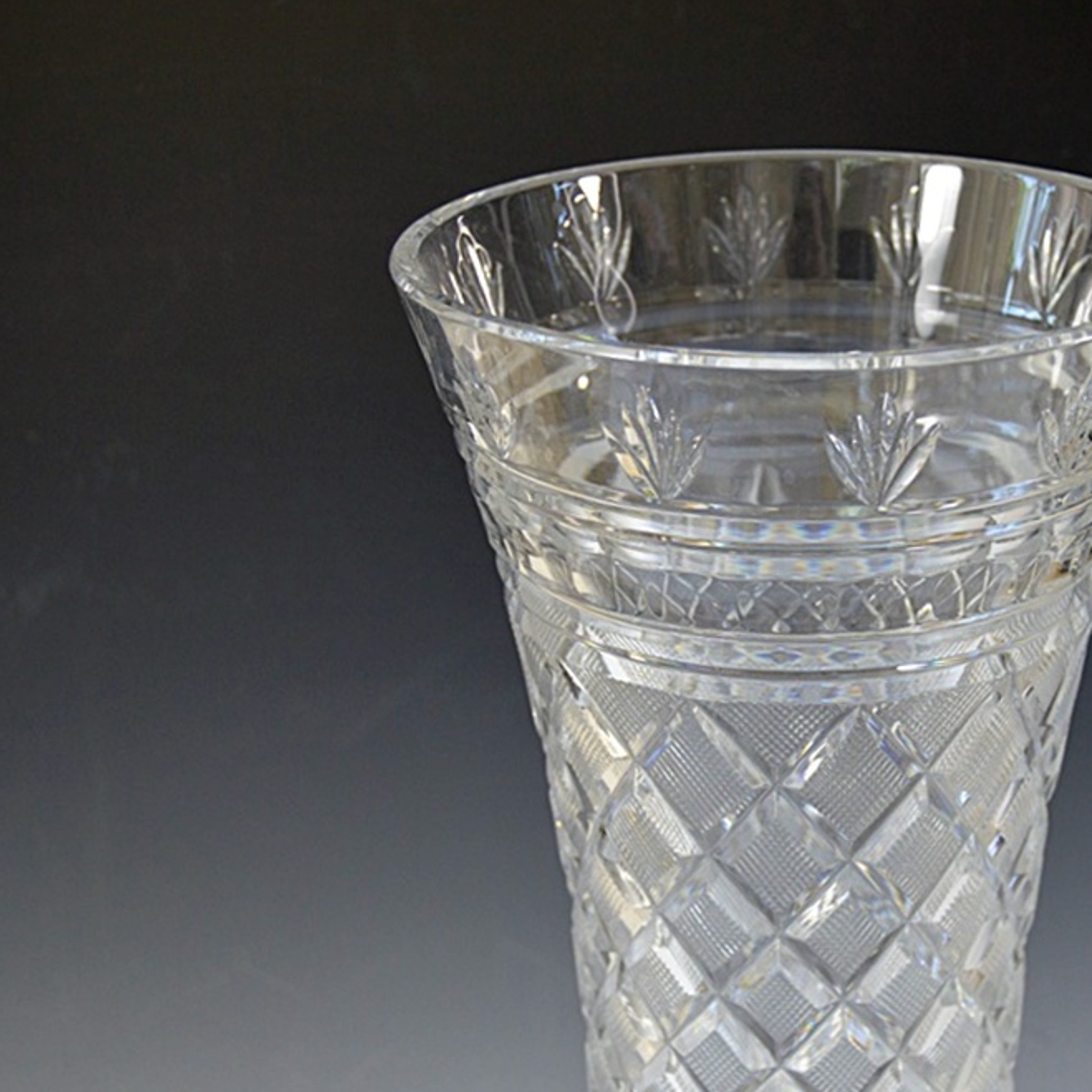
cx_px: 746
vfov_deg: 29.6
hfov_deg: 29.3
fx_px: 2070
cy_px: 549
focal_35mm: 58
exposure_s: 1/60
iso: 400
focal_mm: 30
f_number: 4.2
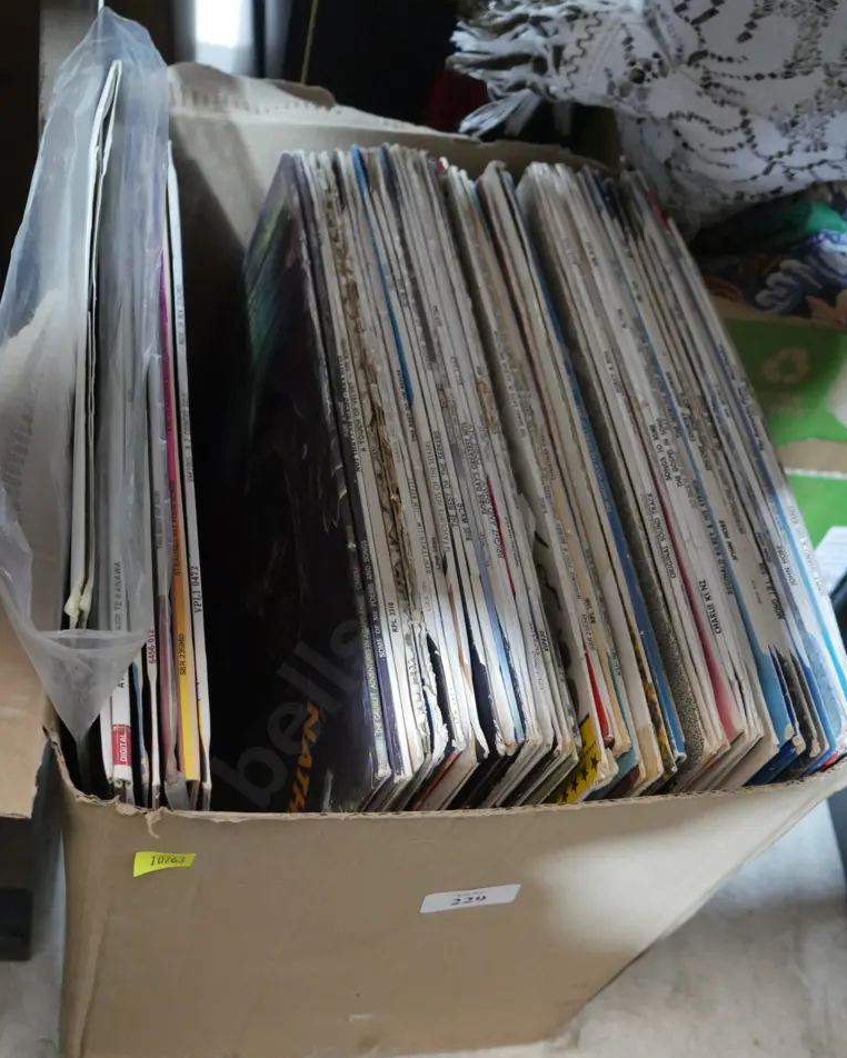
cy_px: 550
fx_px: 1316
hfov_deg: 35.7
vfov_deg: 43.8
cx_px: 426
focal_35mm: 42
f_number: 4.5
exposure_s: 1/60
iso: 3200
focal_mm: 20
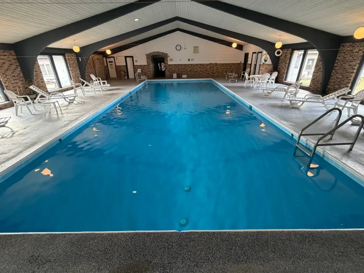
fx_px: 147
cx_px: 182
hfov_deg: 102.1
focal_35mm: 14
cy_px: 136
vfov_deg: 85.7
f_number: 2.2
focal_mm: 2.22
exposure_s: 1/60
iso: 400
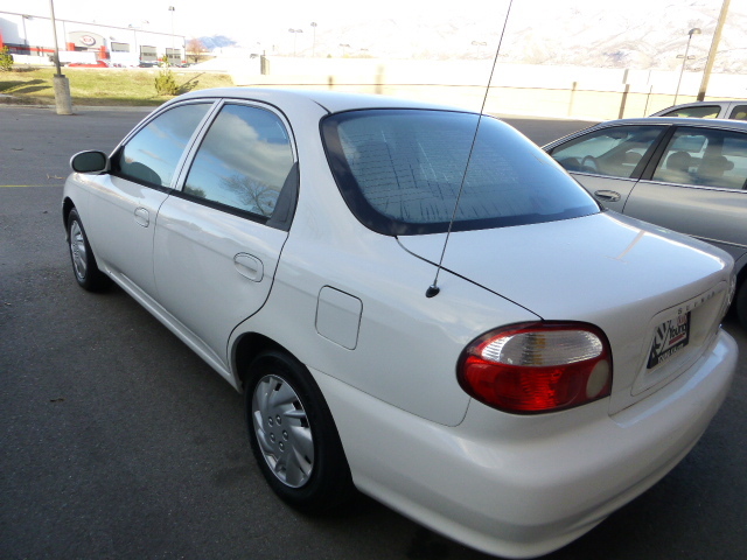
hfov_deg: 71.6
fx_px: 518
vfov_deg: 56.8
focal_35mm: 24
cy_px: 280
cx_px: 374
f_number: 4
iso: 200
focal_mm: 4.3
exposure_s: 1/250
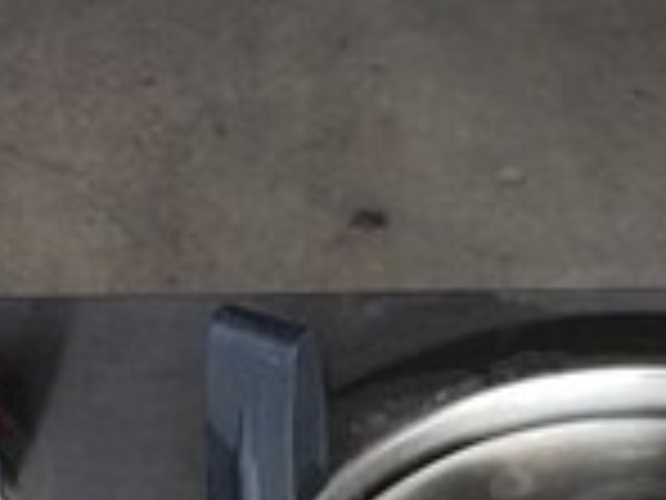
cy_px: 838
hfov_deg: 18.3
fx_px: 2059
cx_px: 171
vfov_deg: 12.8
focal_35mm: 107
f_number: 2.4
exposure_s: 1/134
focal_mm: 4.3
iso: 50
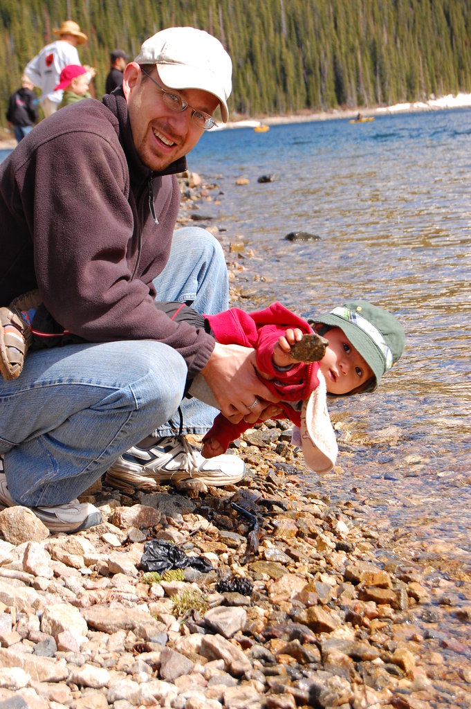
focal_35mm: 82
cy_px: 354
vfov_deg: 24.6
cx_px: 236
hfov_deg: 16.5
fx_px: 1622
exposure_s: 1/400
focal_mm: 55
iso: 400
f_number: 10
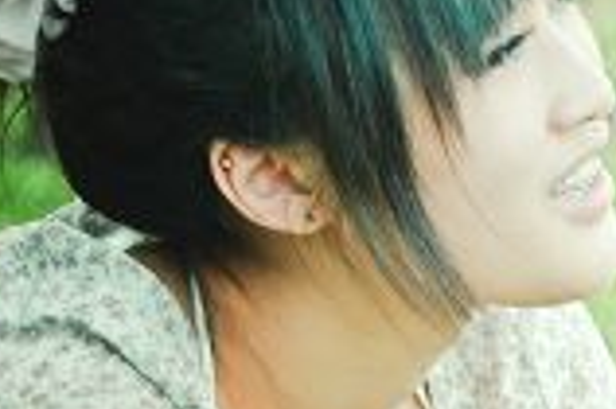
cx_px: 850
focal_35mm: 218
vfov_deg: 6.3
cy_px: 292
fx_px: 3726
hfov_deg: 9.3
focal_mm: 46
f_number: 3.3
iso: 200
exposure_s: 1/90
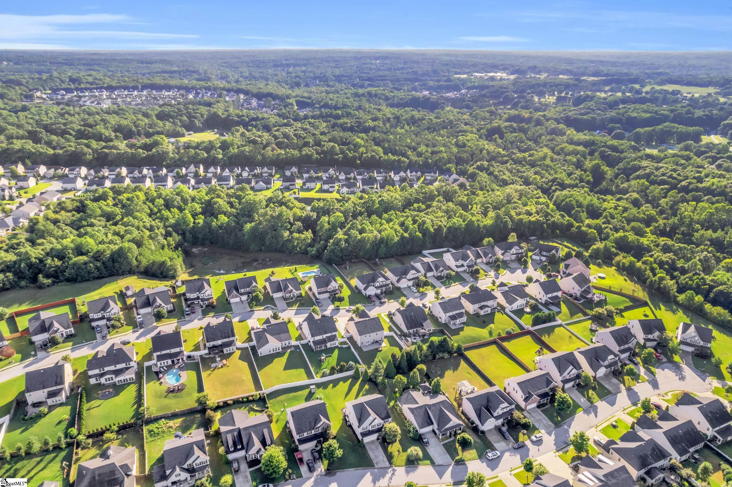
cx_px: 366
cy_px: 244
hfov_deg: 78.6
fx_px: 447
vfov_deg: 57.2
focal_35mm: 22
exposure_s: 1/180
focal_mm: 8.38
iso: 100
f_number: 2.8
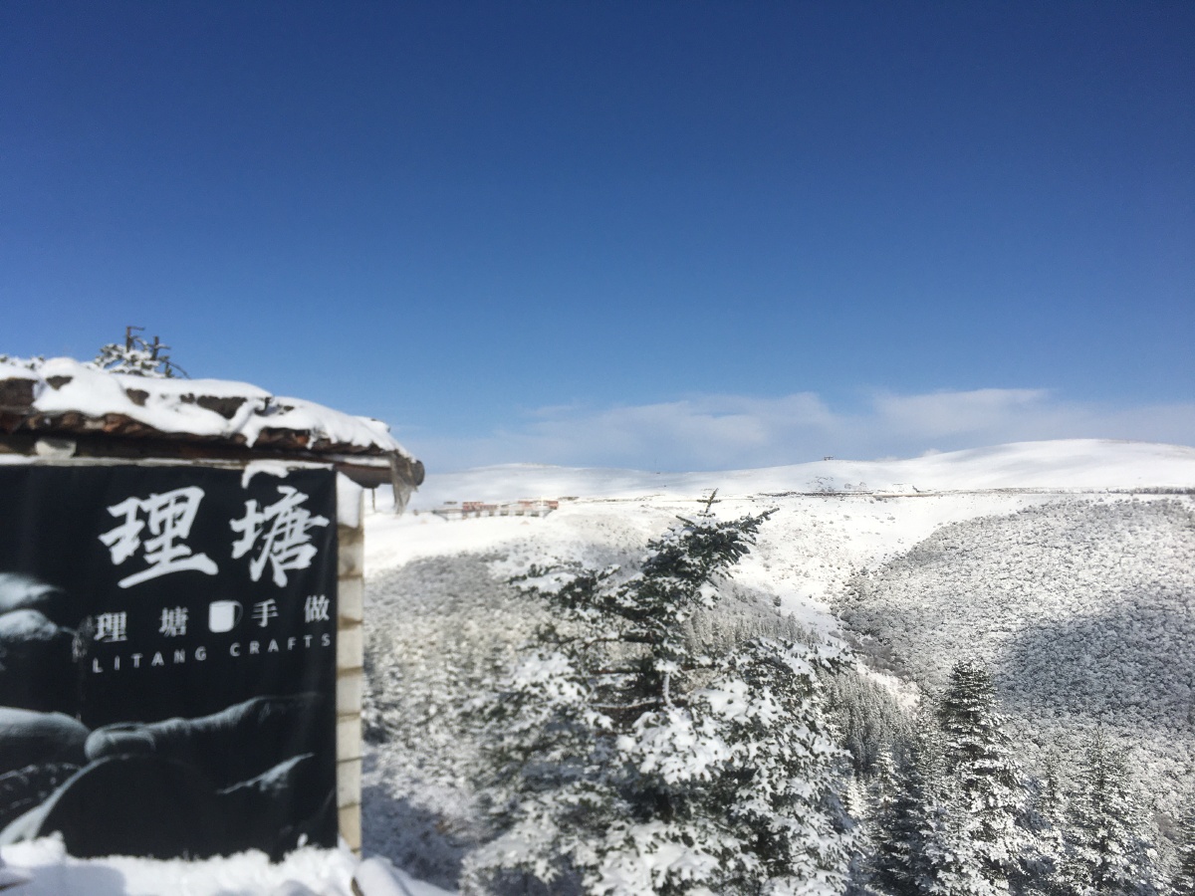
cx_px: 598
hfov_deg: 61.7
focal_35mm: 29
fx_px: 1001
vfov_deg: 48.2
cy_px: 448
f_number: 2.2
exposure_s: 1/3846
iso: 25
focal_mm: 4.15
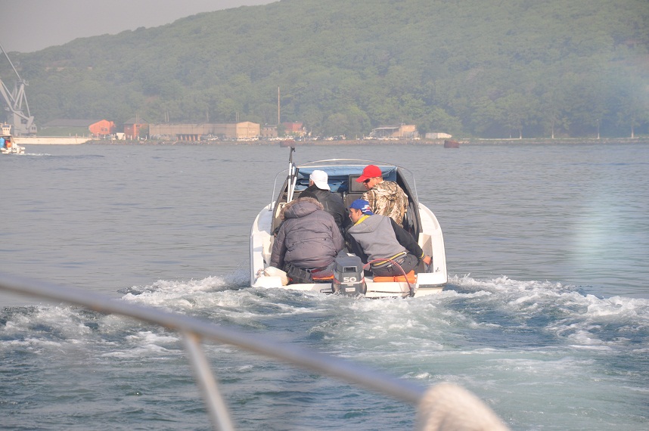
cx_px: 324
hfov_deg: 13.1
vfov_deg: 8.7
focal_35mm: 158
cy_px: 216
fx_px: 2836
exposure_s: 1/400
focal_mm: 105
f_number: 10
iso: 400
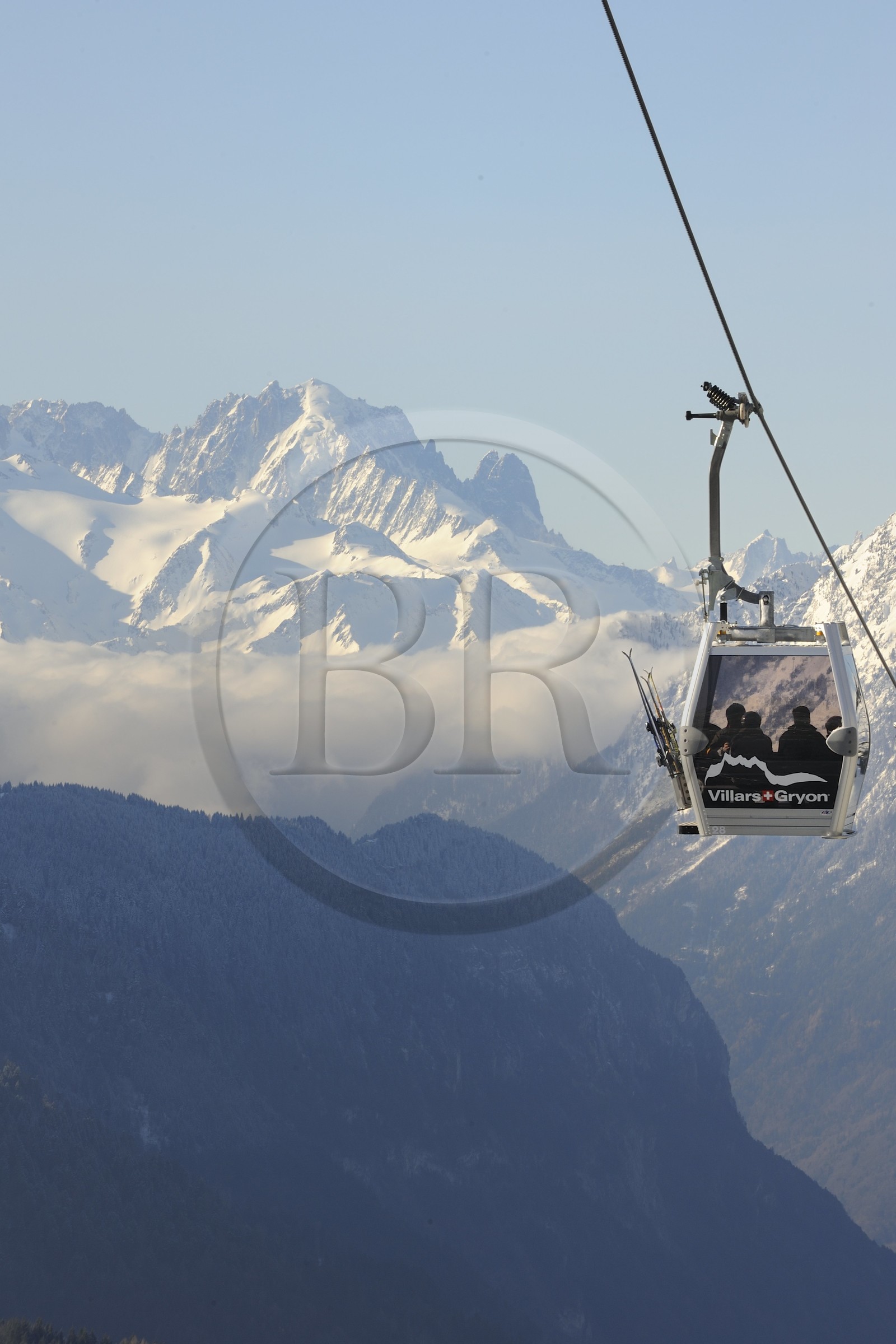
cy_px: 672
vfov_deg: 10.3
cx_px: 448
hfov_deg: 6.9
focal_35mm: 200
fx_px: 7466
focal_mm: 200
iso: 200
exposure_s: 1/160
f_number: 14
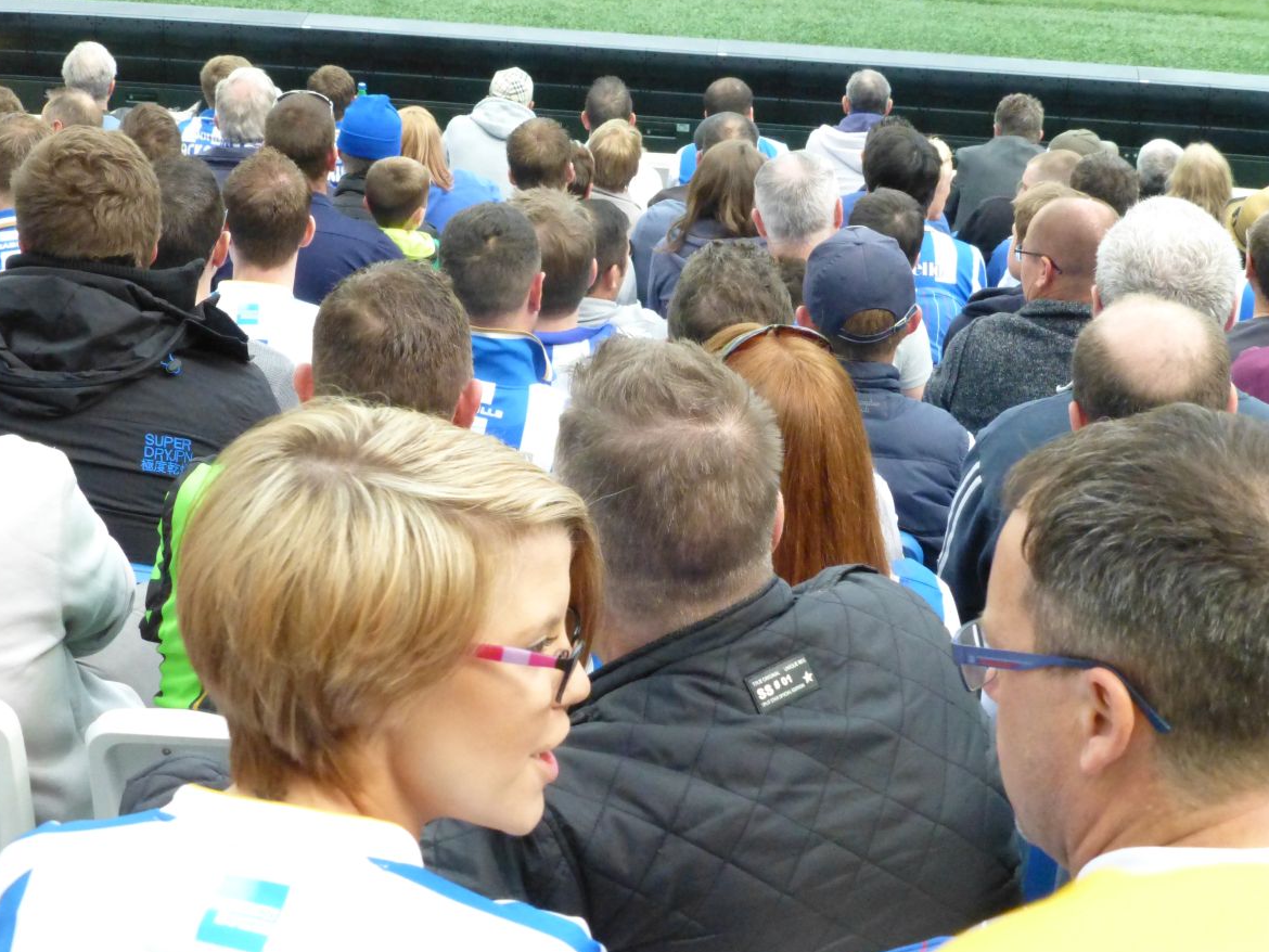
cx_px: 637
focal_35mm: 81
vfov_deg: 18.2
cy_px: 485
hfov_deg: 24.1
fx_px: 2970
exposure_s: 1/1600
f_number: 5.1
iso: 1600
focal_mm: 14.2
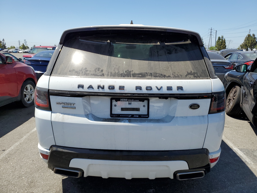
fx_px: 193
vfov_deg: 53.1
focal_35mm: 26
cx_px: 128
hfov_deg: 67.3
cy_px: 96
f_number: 1.5
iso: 50
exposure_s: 1/3333
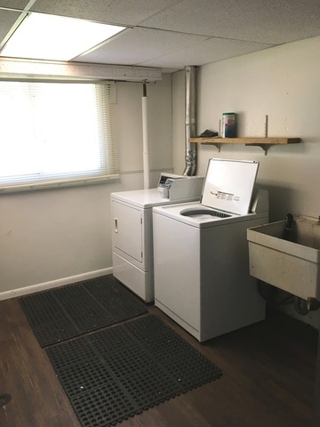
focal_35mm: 29
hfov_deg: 48.2
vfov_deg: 61.7
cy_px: 214
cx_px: 160
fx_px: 357
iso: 32
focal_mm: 4.15
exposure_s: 1/30
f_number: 2.2
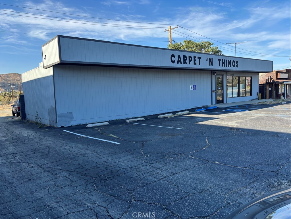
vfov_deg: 53.1
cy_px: 110
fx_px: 219
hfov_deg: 67.3
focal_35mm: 26
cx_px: 146
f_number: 1.6
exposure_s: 1/961
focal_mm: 5.96
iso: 50
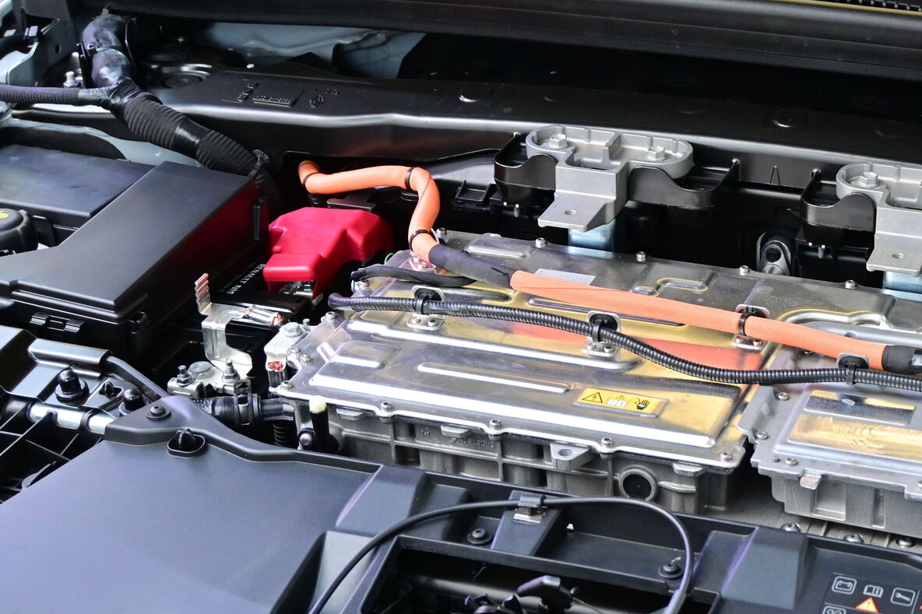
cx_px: 729
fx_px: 1900
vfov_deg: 18.4
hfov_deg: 26.8
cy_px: 356
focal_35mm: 74
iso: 640
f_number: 4.8
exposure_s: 1/80
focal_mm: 30.5
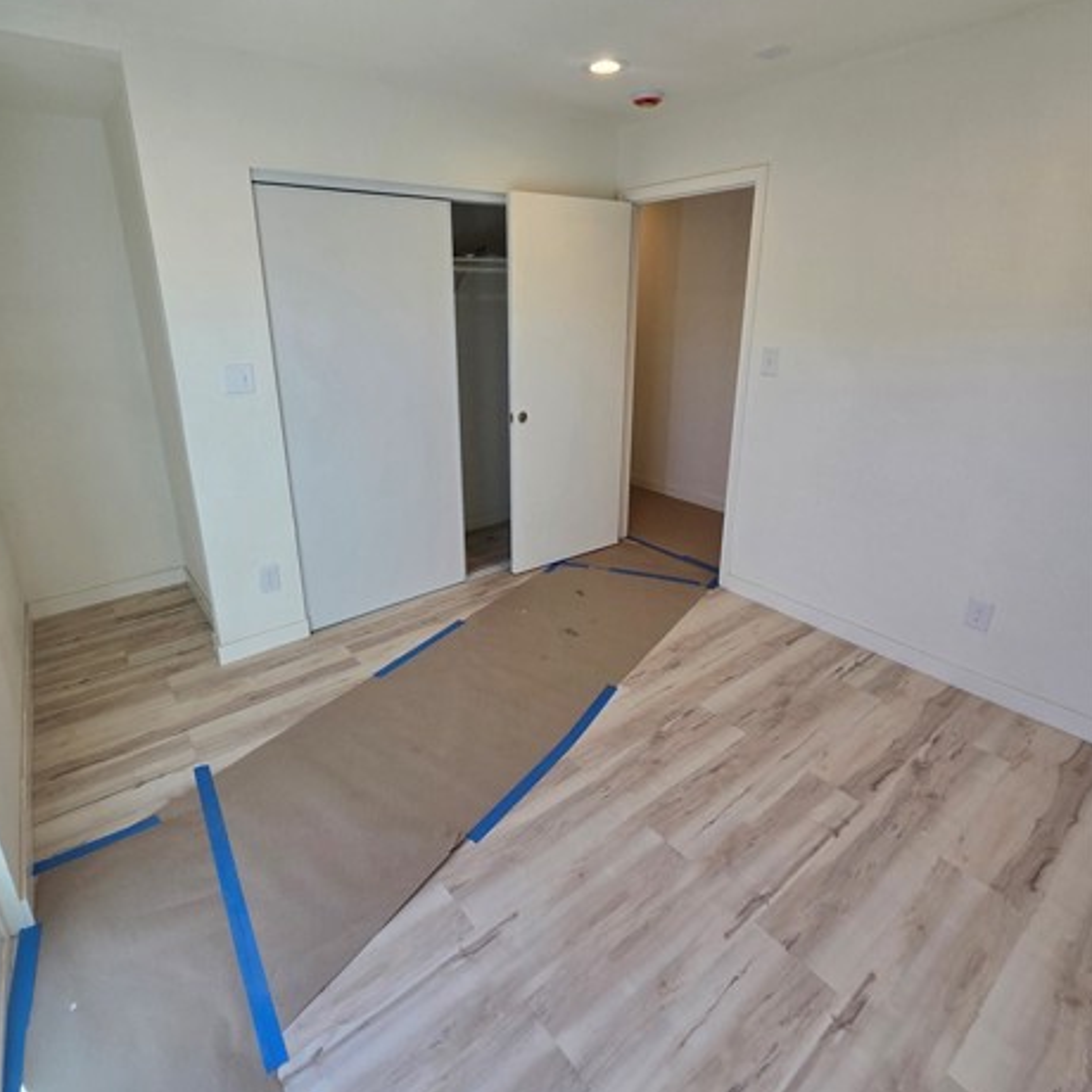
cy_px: 499
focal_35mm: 16
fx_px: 571
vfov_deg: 87.2
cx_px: 532
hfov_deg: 87.4
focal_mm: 2.2
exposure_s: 1/120
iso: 50
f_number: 2.2
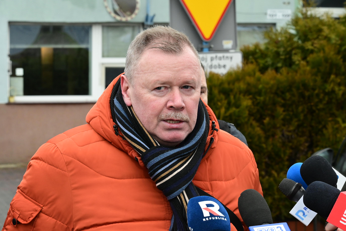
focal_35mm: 124
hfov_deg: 16.5
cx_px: 173
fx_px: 1196
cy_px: 116
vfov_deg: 11.0
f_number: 10
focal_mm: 83
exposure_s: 1/125
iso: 1600
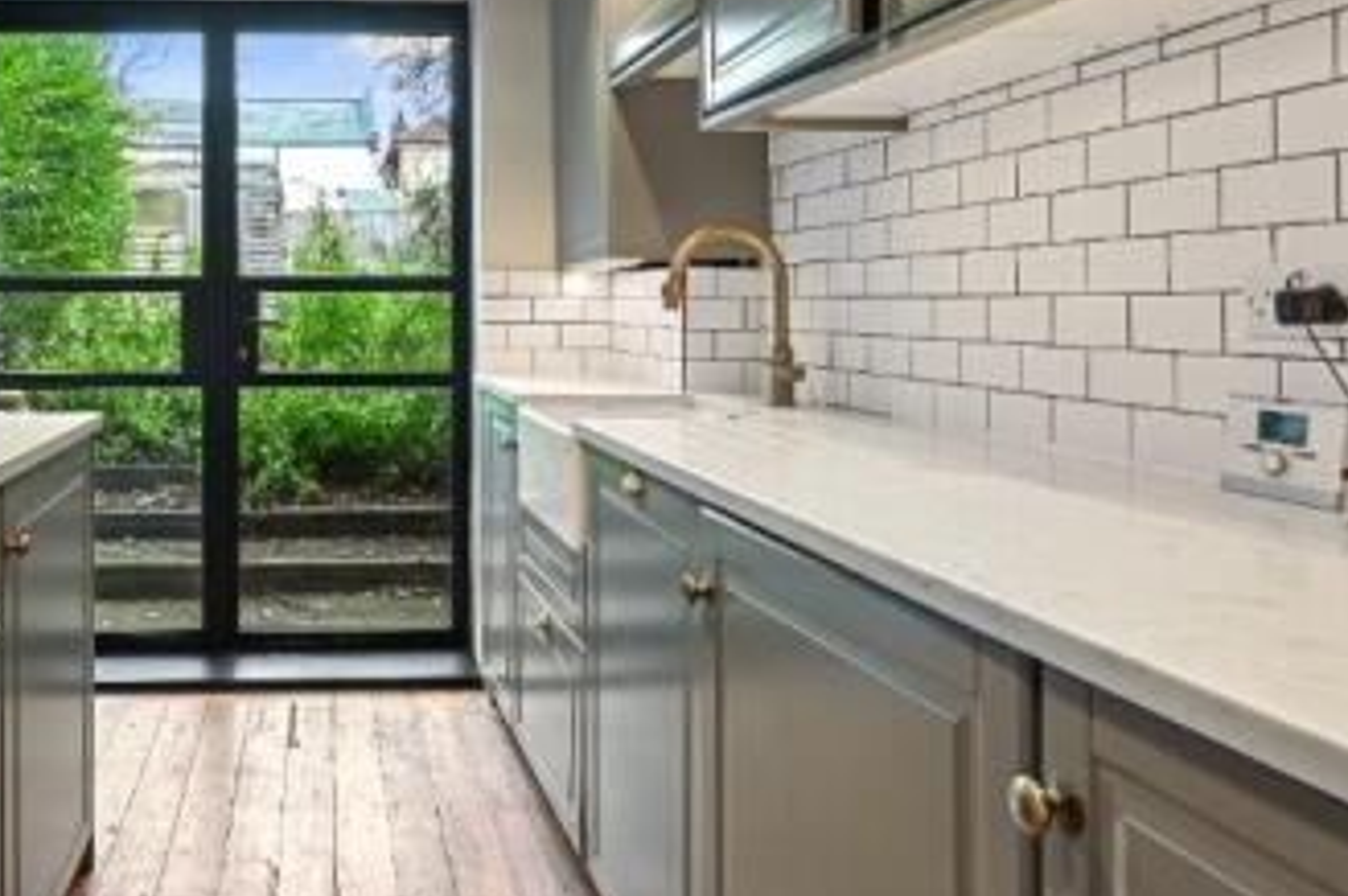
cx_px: 366
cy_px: 304
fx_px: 1047
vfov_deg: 45.7
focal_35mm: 28
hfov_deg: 62.4
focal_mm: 14
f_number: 8
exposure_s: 1/1.67
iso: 400
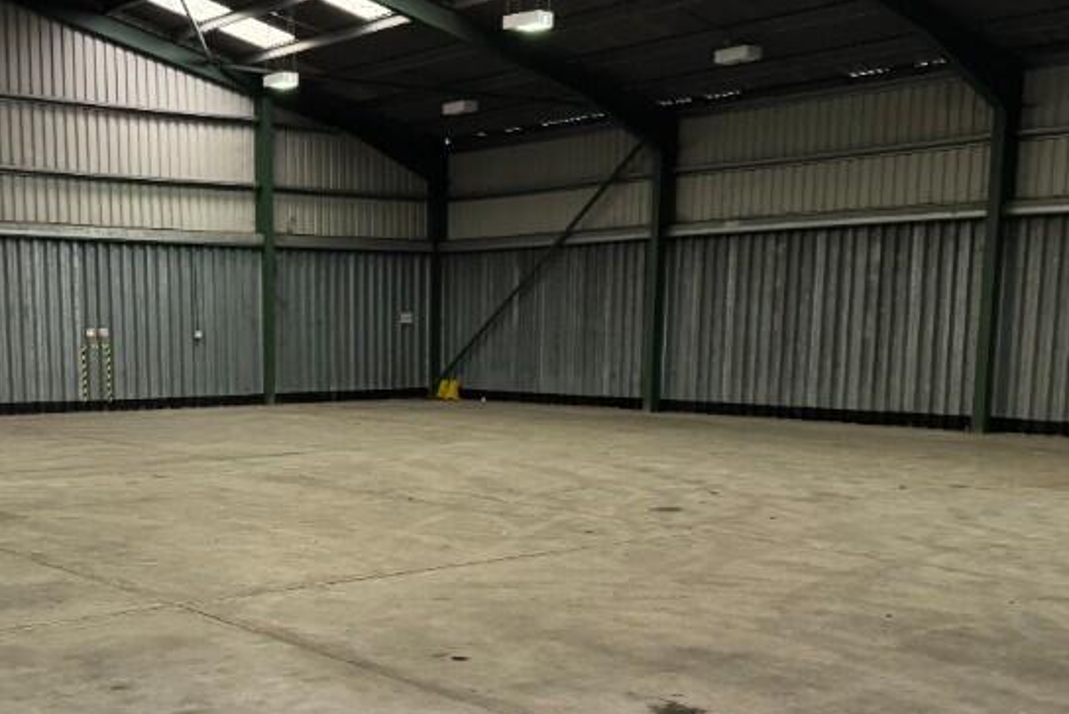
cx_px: 346
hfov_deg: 41.3
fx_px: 1396
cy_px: 551
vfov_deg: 28.2
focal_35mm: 47
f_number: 1.78
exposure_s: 1/33
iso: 800
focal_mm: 6.76
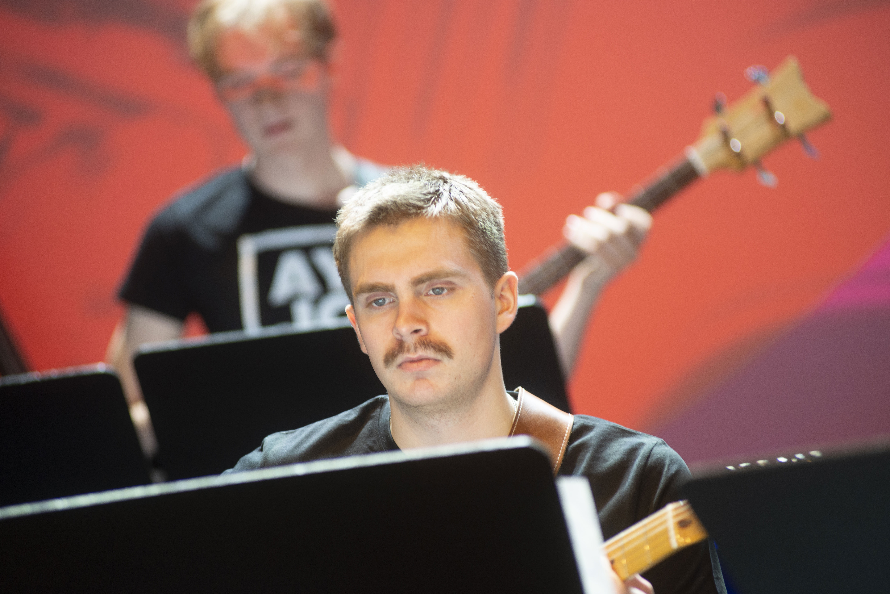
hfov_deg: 10.3
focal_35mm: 200
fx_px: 4946
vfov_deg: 6.9
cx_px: 445
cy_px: 297
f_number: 2.8
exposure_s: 1/125
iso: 1000
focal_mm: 200
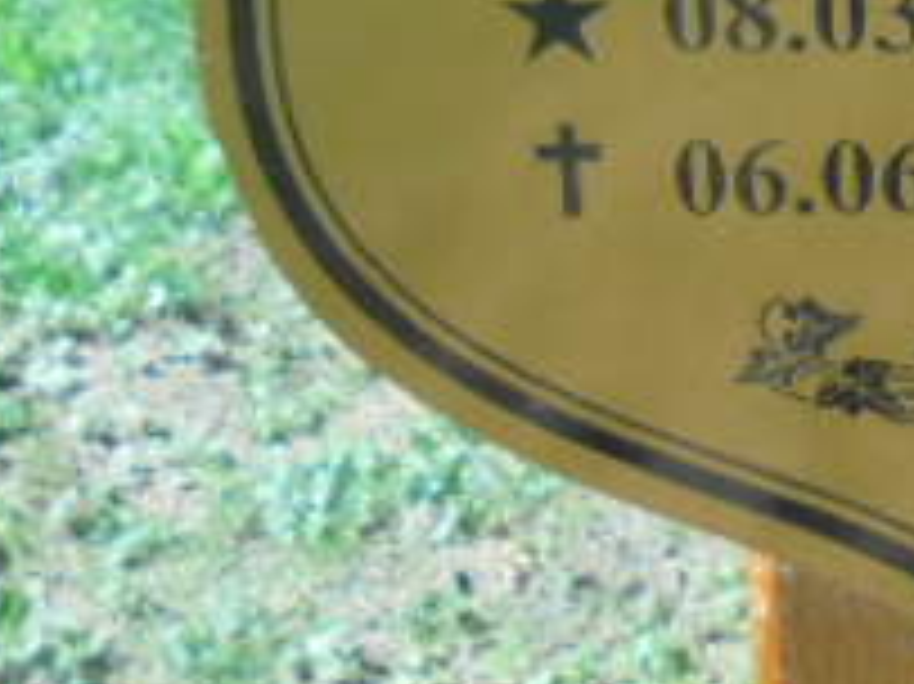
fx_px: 2164
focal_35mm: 82
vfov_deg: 16.3
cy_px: -364
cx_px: 1013
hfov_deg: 22.5
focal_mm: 4.6
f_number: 3.5
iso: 100
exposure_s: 1/250
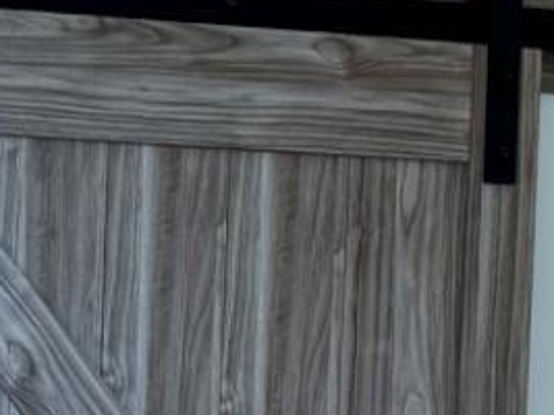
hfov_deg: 14.1
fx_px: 2160
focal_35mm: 135
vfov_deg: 10.1
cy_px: 843
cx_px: -160
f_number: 1.78
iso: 64
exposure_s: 1/136
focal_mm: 6.76
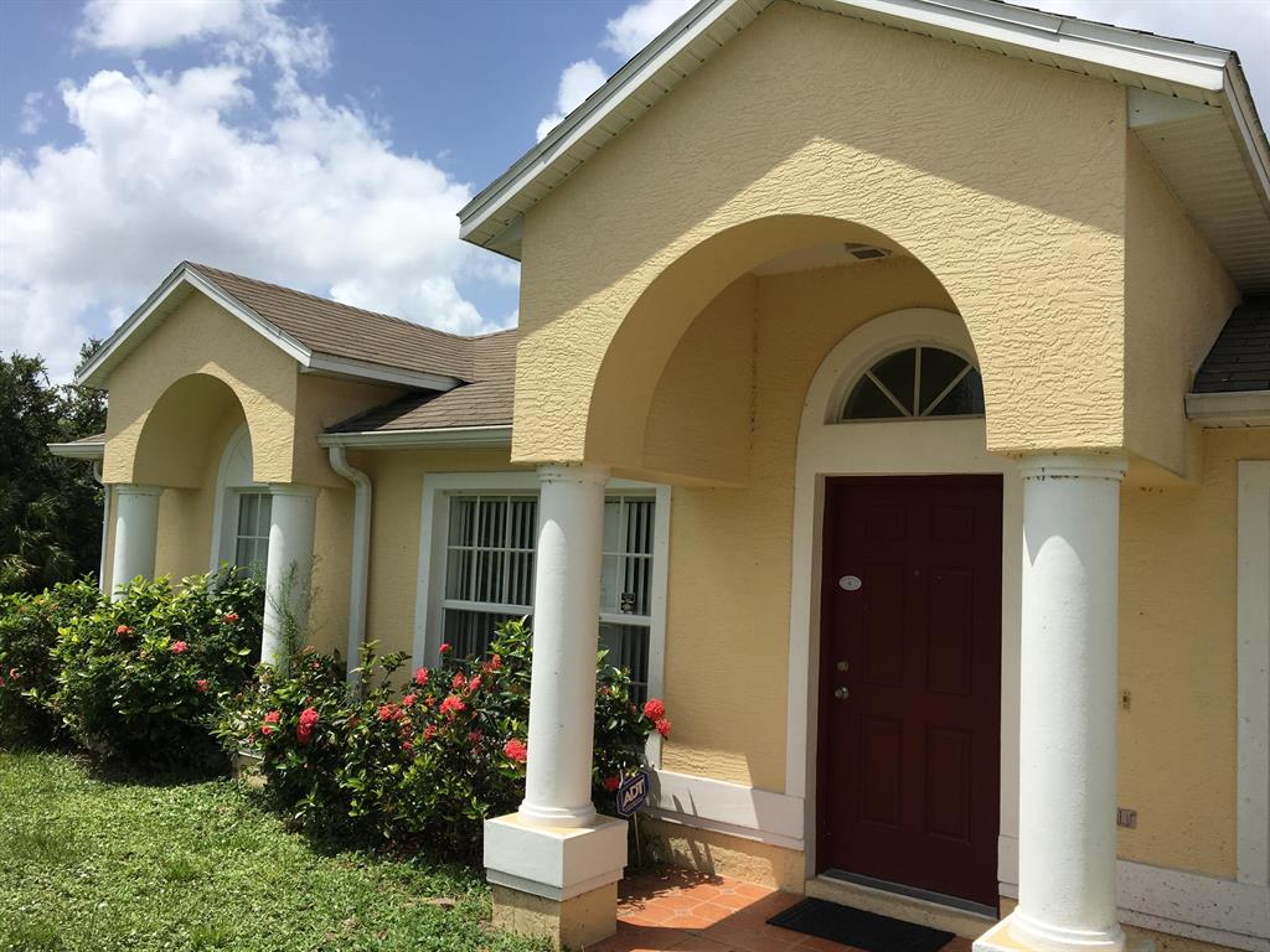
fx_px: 1064
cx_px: 635
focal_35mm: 29
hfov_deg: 61.7
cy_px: 476
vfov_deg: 48.2
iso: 25
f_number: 2.2
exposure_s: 1/2331
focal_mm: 4.15
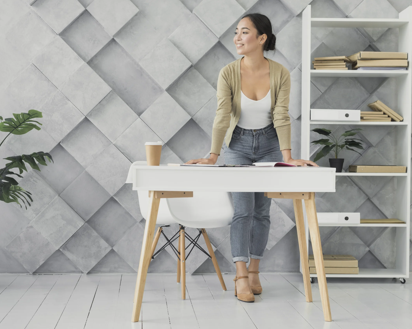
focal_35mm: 57
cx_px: 209
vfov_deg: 26.7
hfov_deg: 33.0
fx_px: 695
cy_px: 165
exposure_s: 1/160
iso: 400
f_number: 4
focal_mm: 50
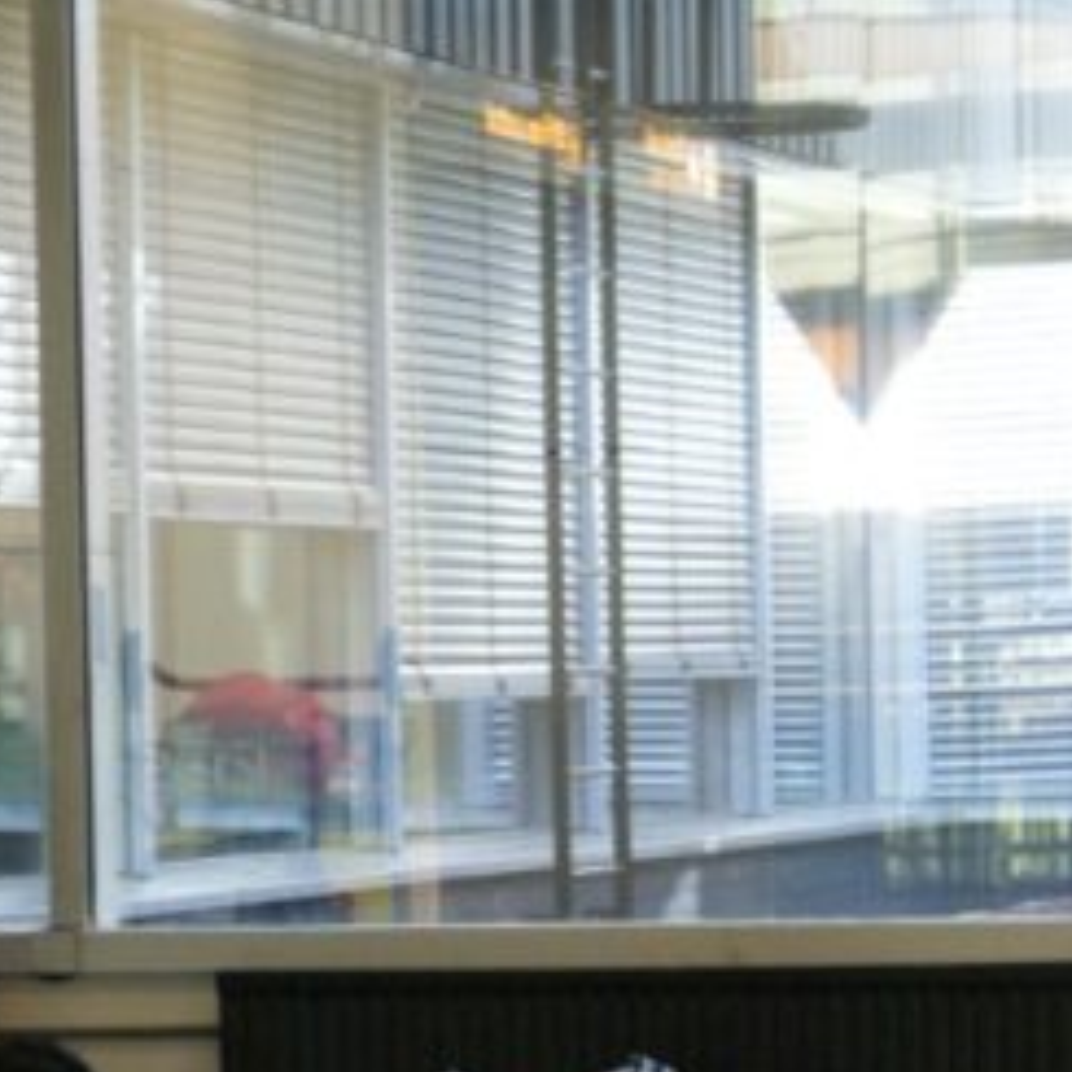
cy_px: 873
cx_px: -188
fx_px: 7673
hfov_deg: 7.9
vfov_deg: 8.0
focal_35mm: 219
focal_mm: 70
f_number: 5.6
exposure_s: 1/40
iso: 400
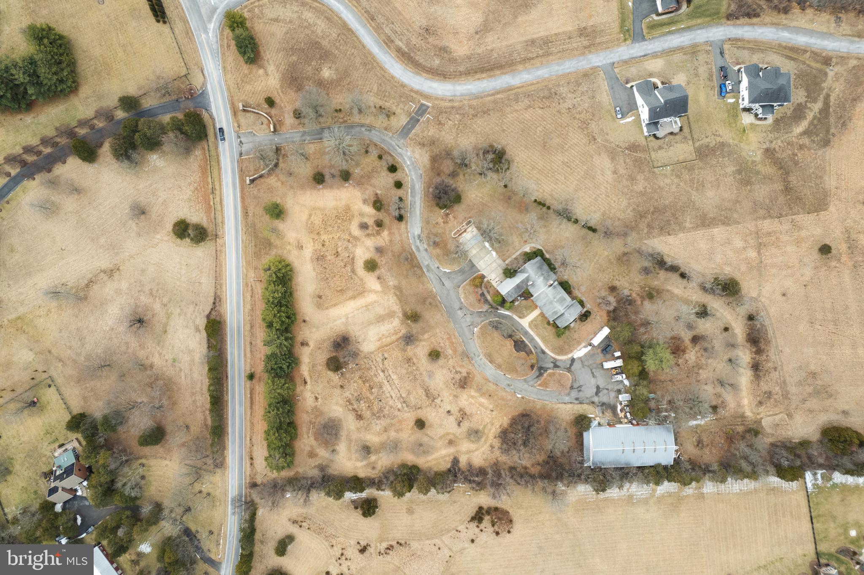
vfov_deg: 57.2
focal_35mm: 22
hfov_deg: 78.6
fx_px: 528
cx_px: 432
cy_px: 288
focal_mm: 8.38
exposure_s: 1/640
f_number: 2.8
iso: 100
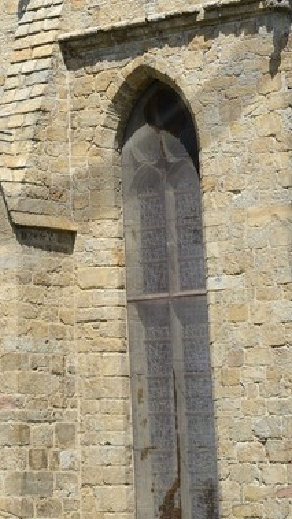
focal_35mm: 128
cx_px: -75
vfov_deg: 15.8
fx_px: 1763
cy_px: -177
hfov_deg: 9.3
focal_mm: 29
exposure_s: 1/250
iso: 200
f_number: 11
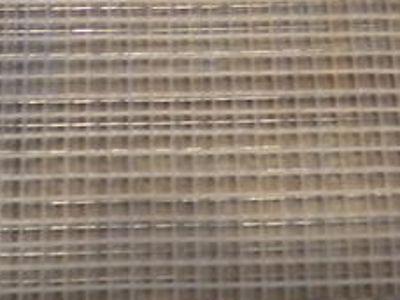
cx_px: 258
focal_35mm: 138
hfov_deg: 14.3
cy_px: -148
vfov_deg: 10.4
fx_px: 1595
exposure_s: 1/9.3
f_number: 3.1
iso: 400
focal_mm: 6.3
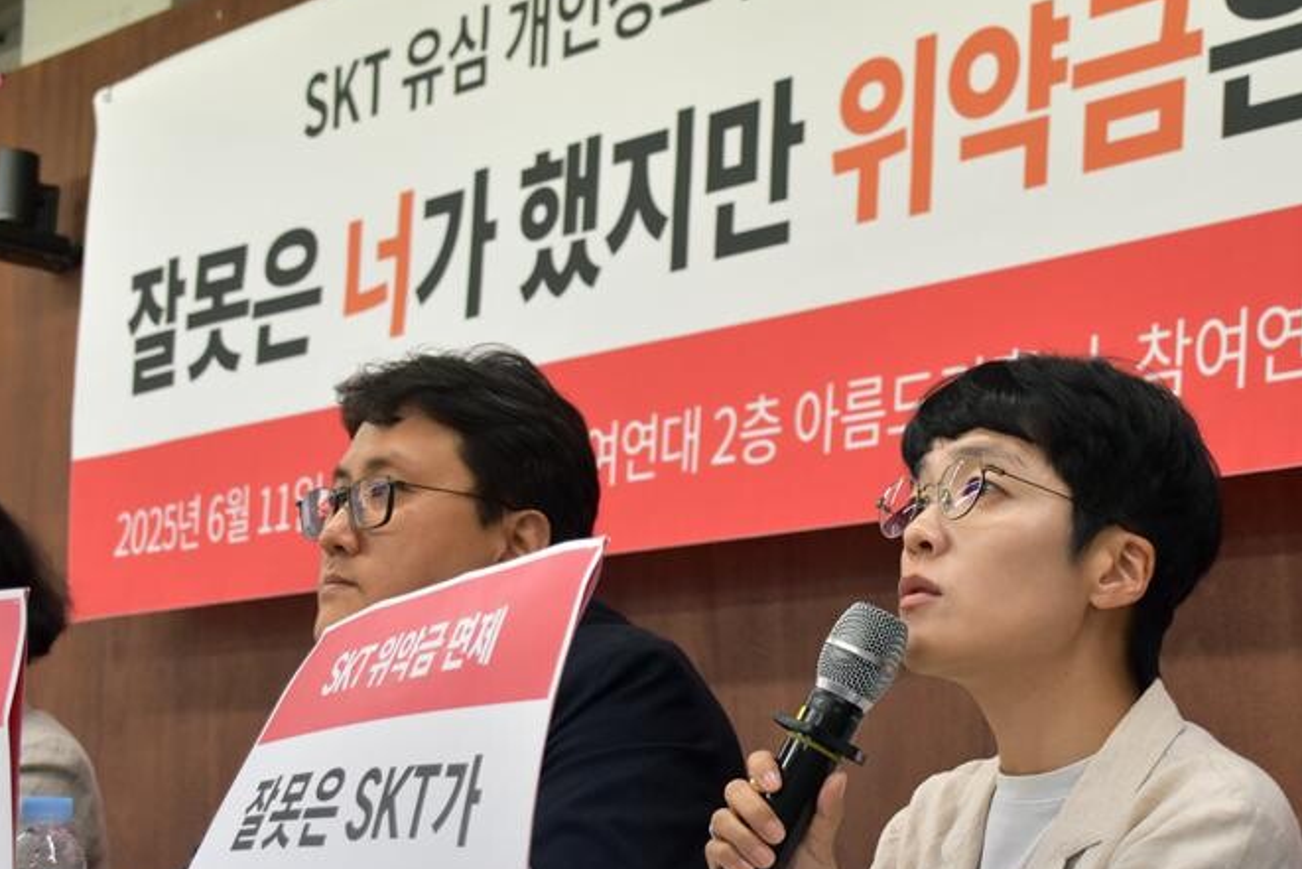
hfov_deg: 25.4
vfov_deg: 17.2
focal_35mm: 79
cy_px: 651
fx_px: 2858
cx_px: 957
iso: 1000
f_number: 4.5
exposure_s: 1/250
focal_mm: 34
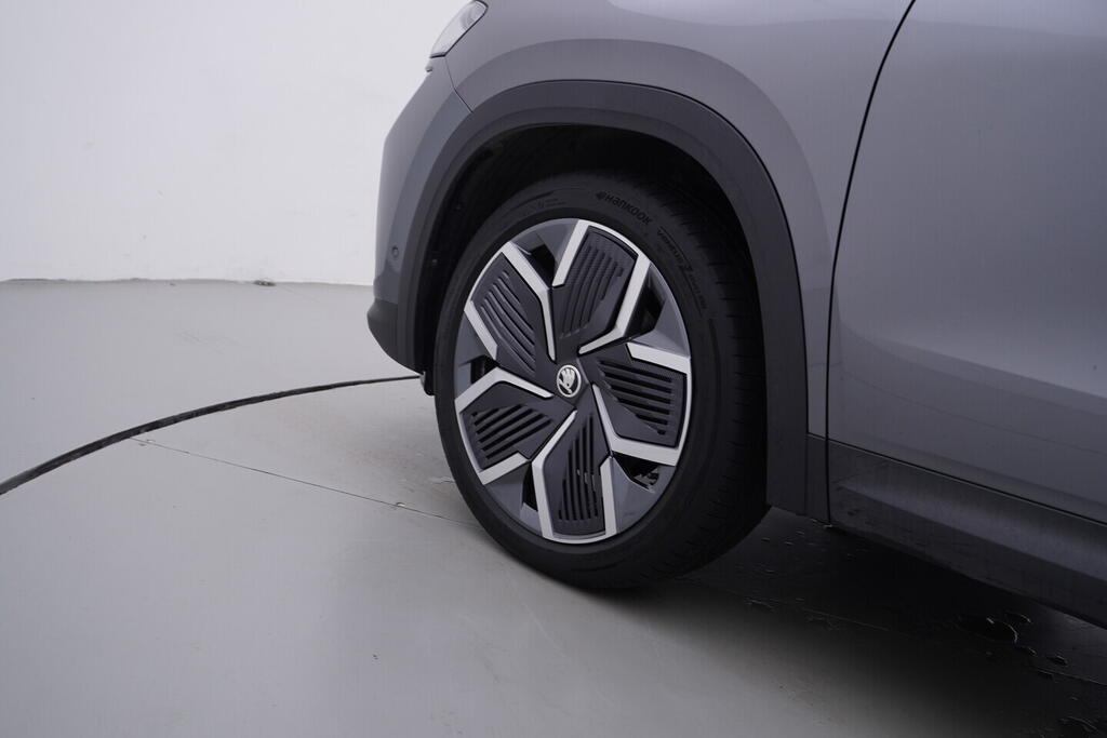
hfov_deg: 53.1
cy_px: 369
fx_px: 1107
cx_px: 554
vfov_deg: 36.9
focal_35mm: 36
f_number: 4
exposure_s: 1/80
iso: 125
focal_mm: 24
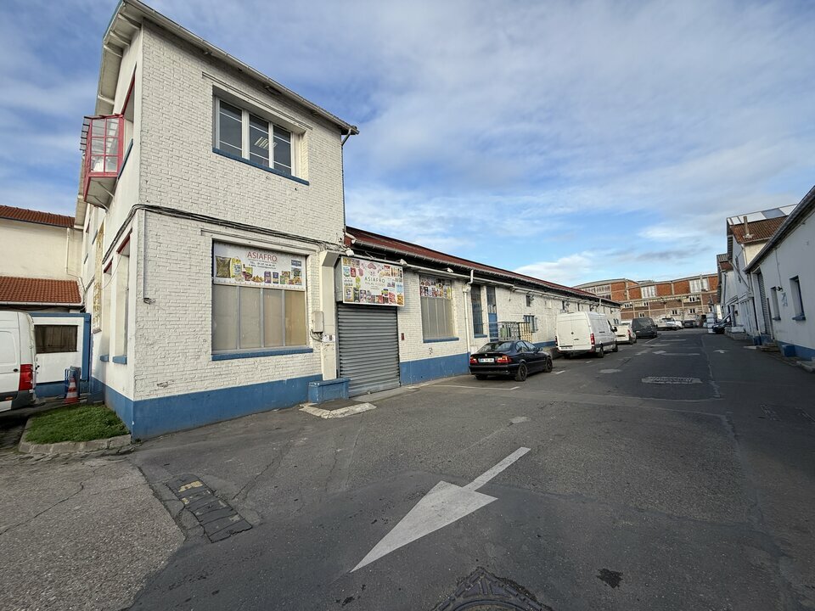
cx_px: 408
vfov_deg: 85.7
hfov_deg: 102.1
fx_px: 330
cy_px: 306
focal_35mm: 14
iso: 50
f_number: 2.2
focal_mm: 2.22
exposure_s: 1/1339
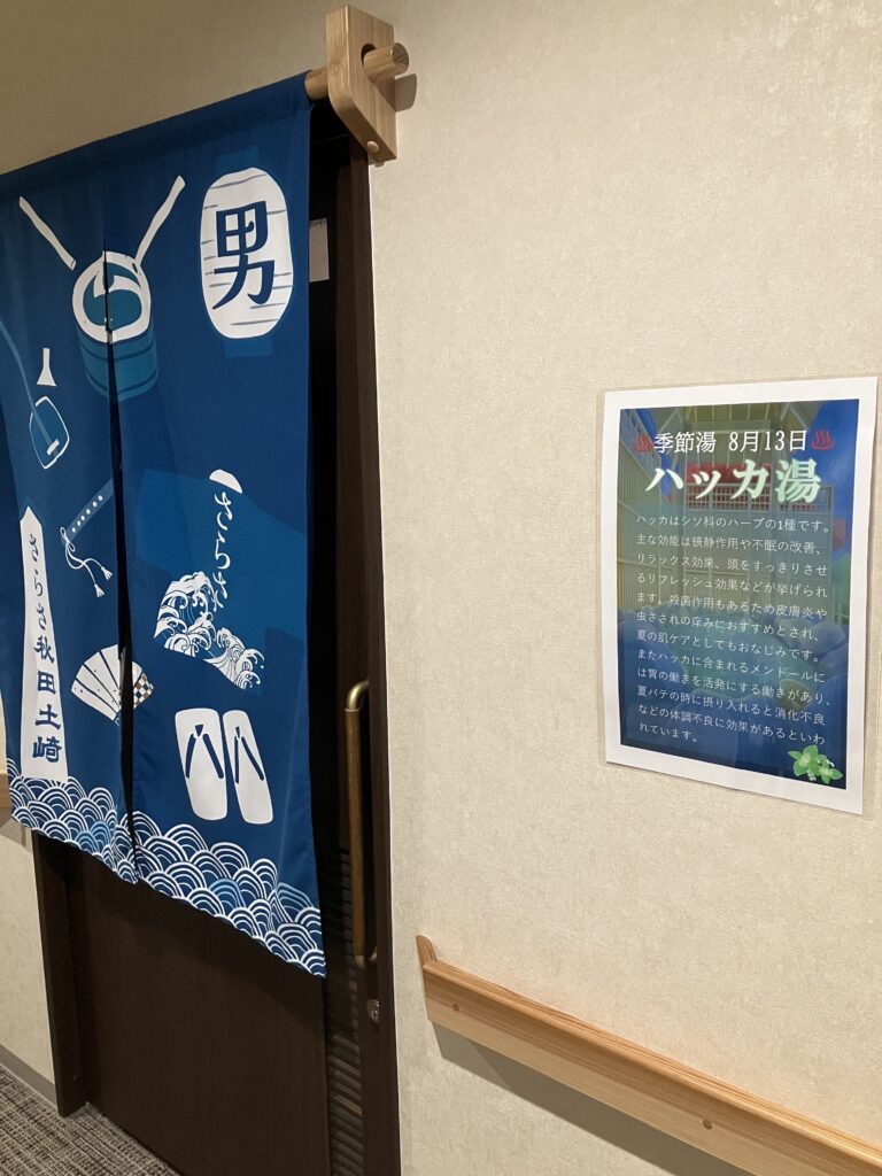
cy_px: 588
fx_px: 951
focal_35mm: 28
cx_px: 441
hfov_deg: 49.7
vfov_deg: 63.4
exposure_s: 1/38
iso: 400
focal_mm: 3.99
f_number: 1.8
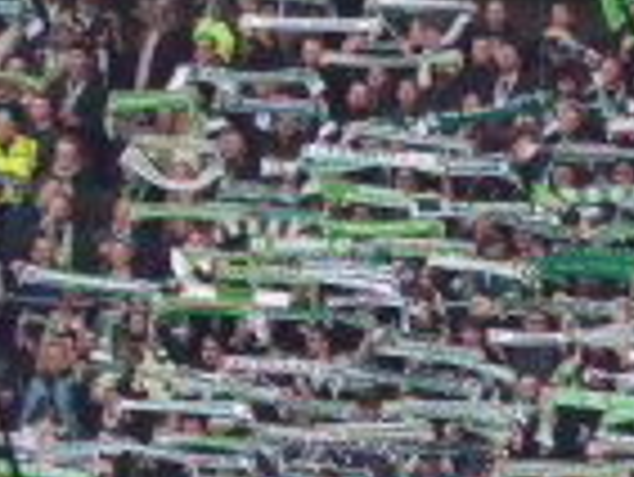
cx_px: 985
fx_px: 17579
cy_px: 369
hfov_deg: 2.1
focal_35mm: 959
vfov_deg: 1.6
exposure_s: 1/80
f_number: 5.8
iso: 250
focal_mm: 53.8
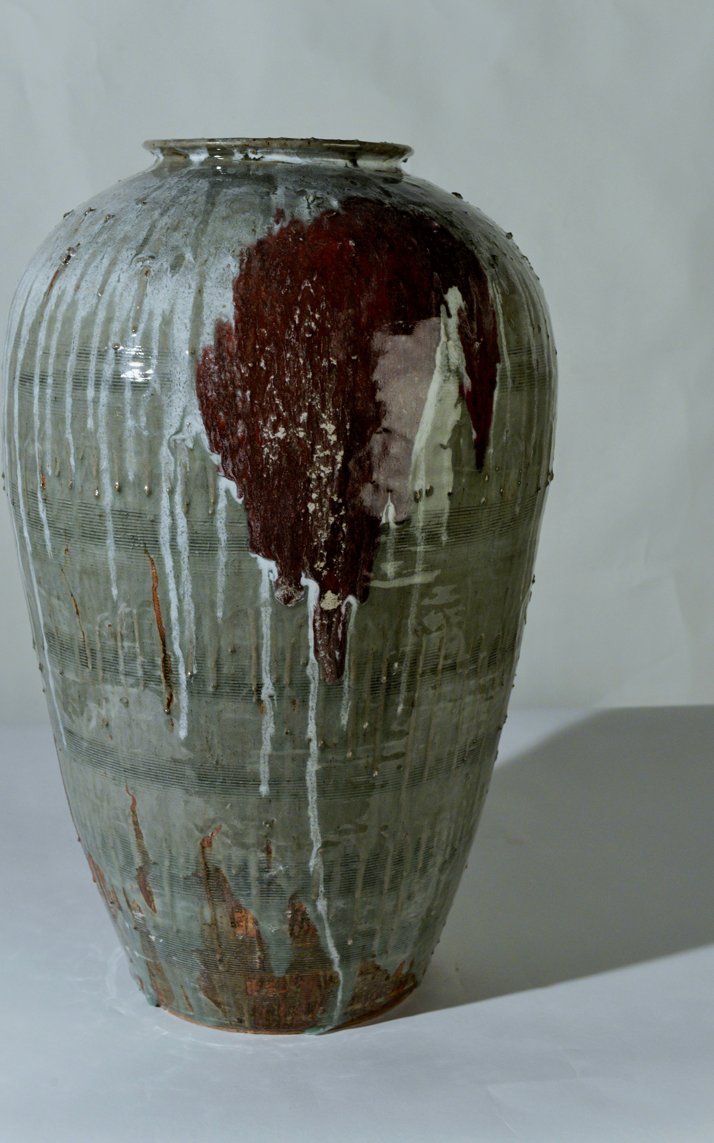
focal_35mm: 51
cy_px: 572
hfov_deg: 25.3
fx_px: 1588
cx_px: 347
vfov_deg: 39.6
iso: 1000
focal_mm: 50
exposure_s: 1/100
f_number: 8
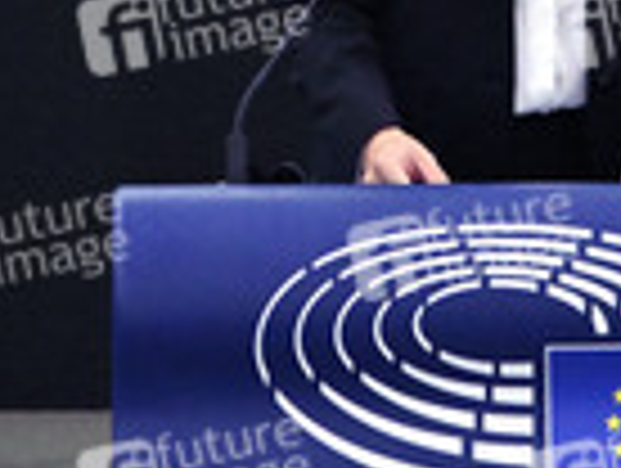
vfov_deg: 0.8
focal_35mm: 1880
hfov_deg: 1.1
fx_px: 33785
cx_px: 524
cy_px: -90
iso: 10000
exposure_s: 1/1000
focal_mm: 600
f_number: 6.3
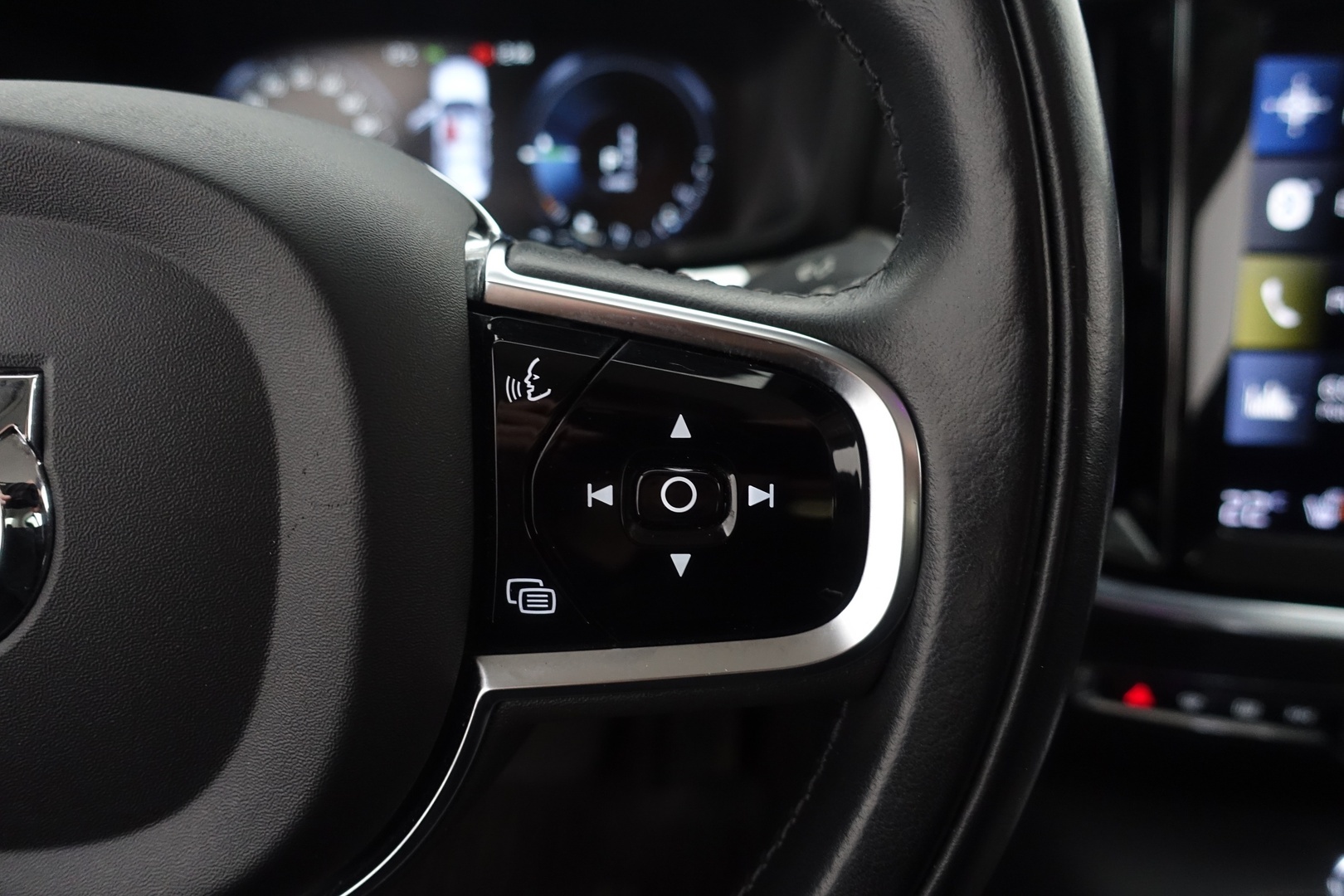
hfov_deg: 73.7
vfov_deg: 53.1
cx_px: 672
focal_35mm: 24
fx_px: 896
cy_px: 448
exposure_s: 1/40
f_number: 2.5
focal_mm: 8.8
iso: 1000
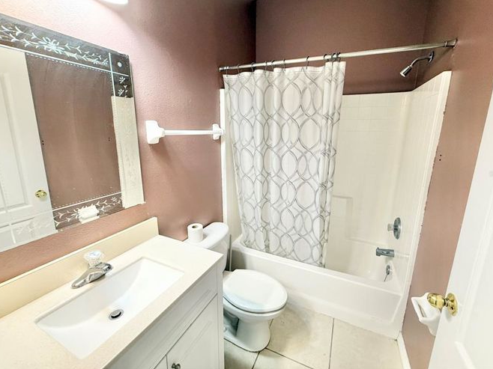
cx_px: 257
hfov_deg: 98.1
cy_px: 174
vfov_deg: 81.6
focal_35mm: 15
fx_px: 214
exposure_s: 1/60
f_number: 2.2
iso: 200
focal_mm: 2.22
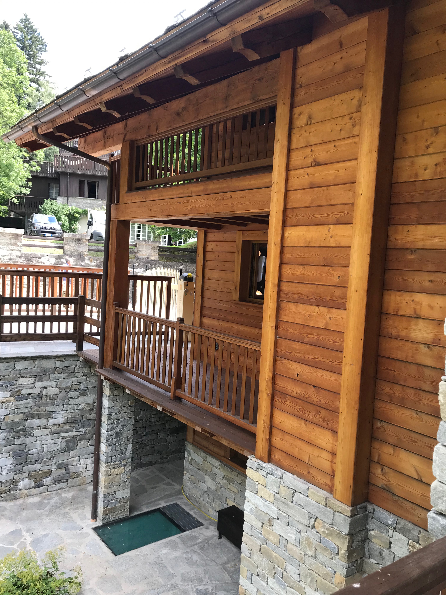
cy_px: 298
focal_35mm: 28
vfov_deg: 63.4
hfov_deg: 49.7
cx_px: 223
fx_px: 481
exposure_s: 1/267
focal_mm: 3.99
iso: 20
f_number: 1.8
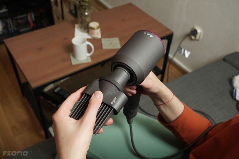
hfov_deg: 51.9
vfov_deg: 35.9
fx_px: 246
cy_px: 80
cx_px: 120
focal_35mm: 37
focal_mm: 37
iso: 3200
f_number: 7.1
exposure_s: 1/200
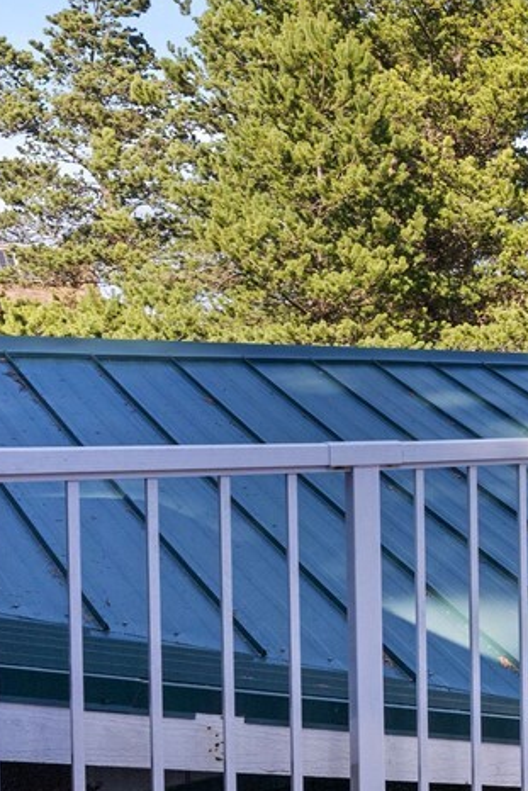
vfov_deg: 38.9
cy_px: 420
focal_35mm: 51
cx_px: 1143
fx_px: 1121
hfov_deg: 16.8
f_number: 9
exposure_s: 1/400
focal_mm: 14
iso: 400
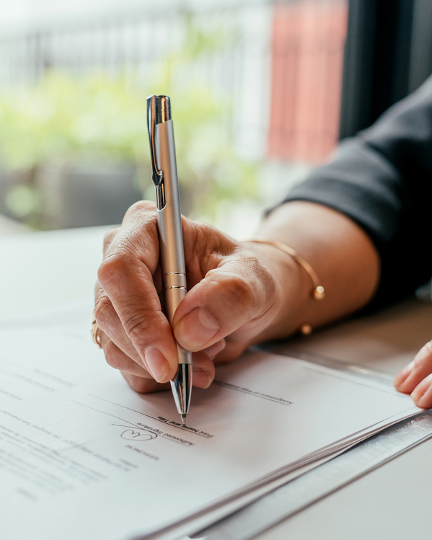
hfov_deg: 27.2
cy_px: 265
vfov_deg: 34.2
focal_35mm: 55
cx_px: 108
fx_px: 879
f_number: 2.8
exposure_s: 1/250
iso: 200
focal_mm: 35
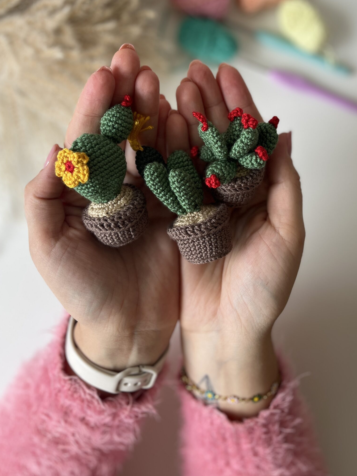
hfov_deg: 42.9
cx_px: 191
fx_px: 454
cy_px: 175
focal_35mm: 33
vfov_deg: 54.7
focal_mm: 5.1
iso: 40
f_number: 1.6
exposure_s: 1/122
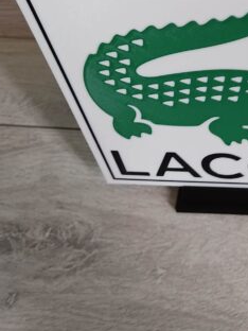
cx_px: 250
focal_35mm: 56
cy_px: 81
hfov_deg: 24.8
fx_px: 535
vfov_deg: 33.6
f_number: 1.79
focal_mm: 4.74
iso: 913
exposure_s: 1/33
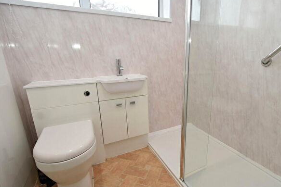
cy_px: 98
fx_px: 141
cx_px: 161
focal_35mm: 18
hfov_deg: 89.4
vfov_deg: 67.4
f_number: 4.5
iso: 200
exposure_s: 1/80
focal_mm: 10
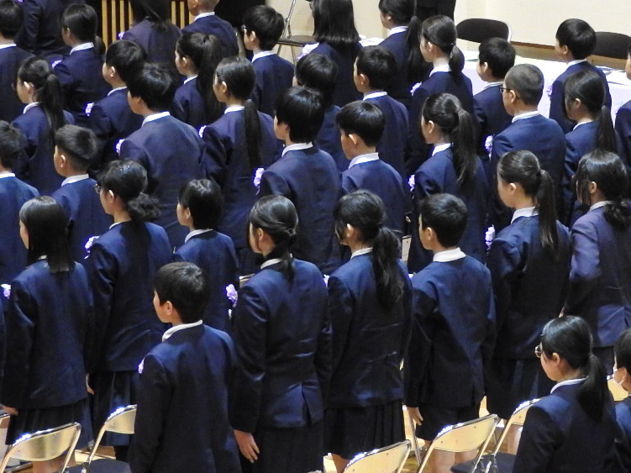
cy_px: 146
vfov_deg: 6.1
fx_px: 4465
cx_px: 613
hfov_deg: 8.0
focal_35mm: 245
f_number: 5
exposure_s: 1/6
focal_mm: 20.6
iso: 800
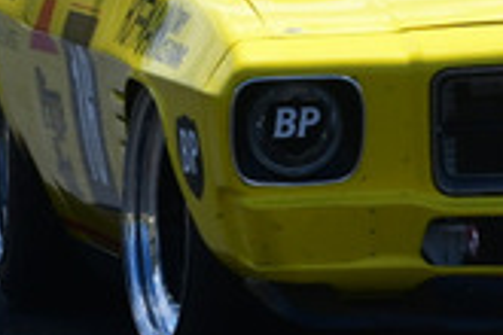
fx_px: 27411
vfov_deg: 0.7
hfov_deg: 1.1
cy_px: -268
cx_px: 716
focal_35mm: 1962
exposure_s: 1/640
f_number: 11
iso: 320
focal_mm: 270
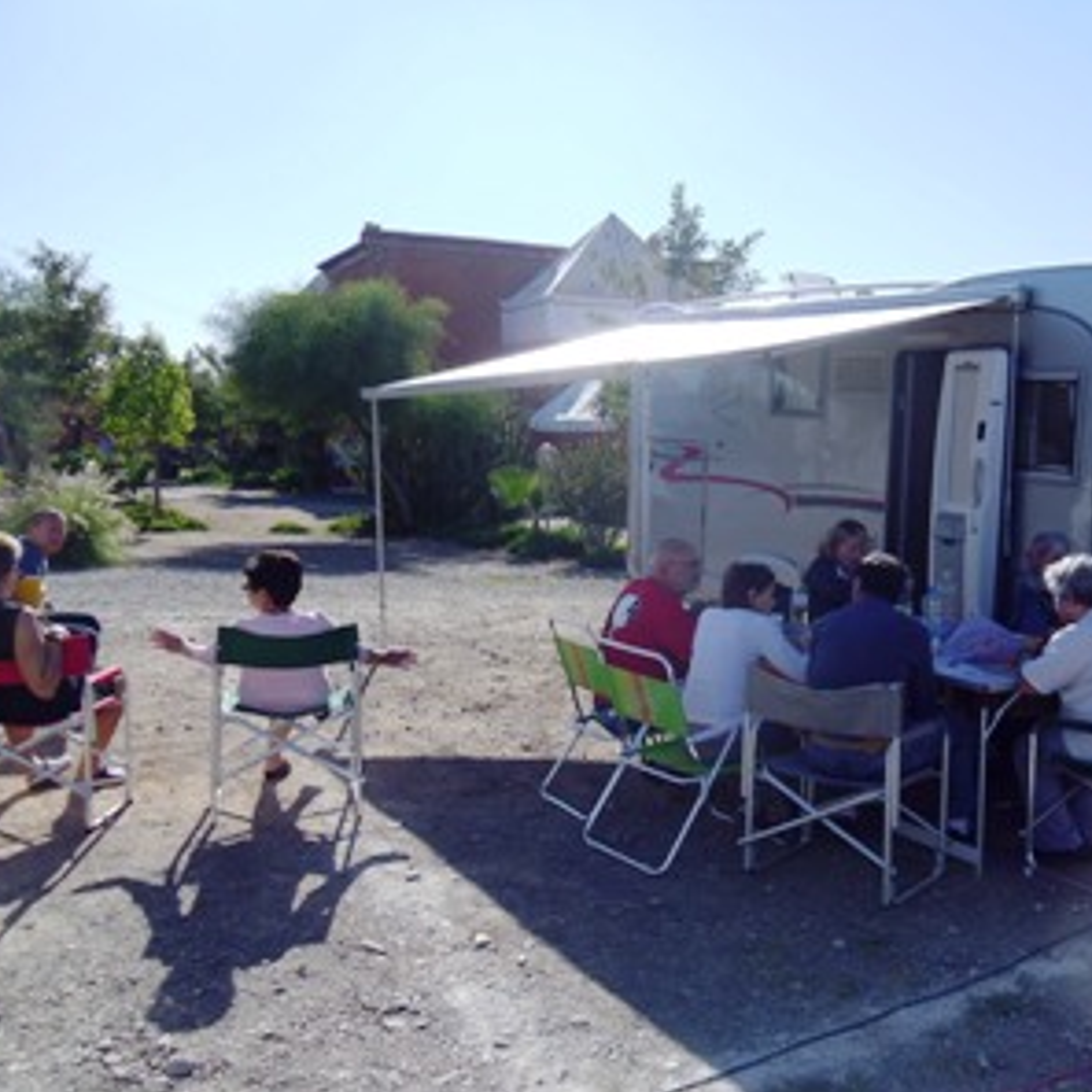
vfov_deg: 44.9
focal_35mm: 37
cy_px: 550
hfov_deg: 44.6
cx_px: 682
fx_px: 1321
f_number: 3.3
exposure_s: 1/939
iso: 80
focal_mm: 5.6
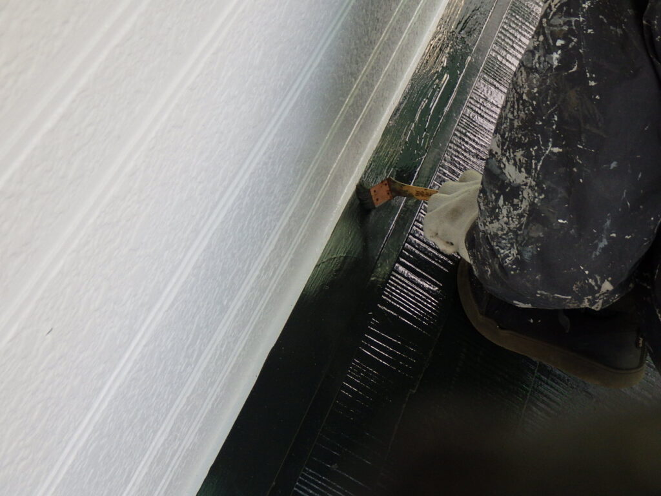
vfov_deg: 28.6
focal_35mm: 51
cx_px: 330
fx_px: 974
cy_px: 248
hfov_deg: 37.5
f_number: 4.4
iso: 250
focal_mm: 9.1
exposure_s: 1/100
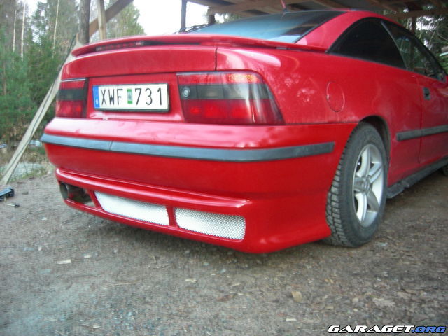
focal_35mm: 36
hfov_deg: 51.4
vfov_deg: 39.7
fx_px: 466
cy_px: 168
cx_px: 224
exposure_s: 1/1.7
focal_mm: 7.5
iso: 200
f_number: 2.7
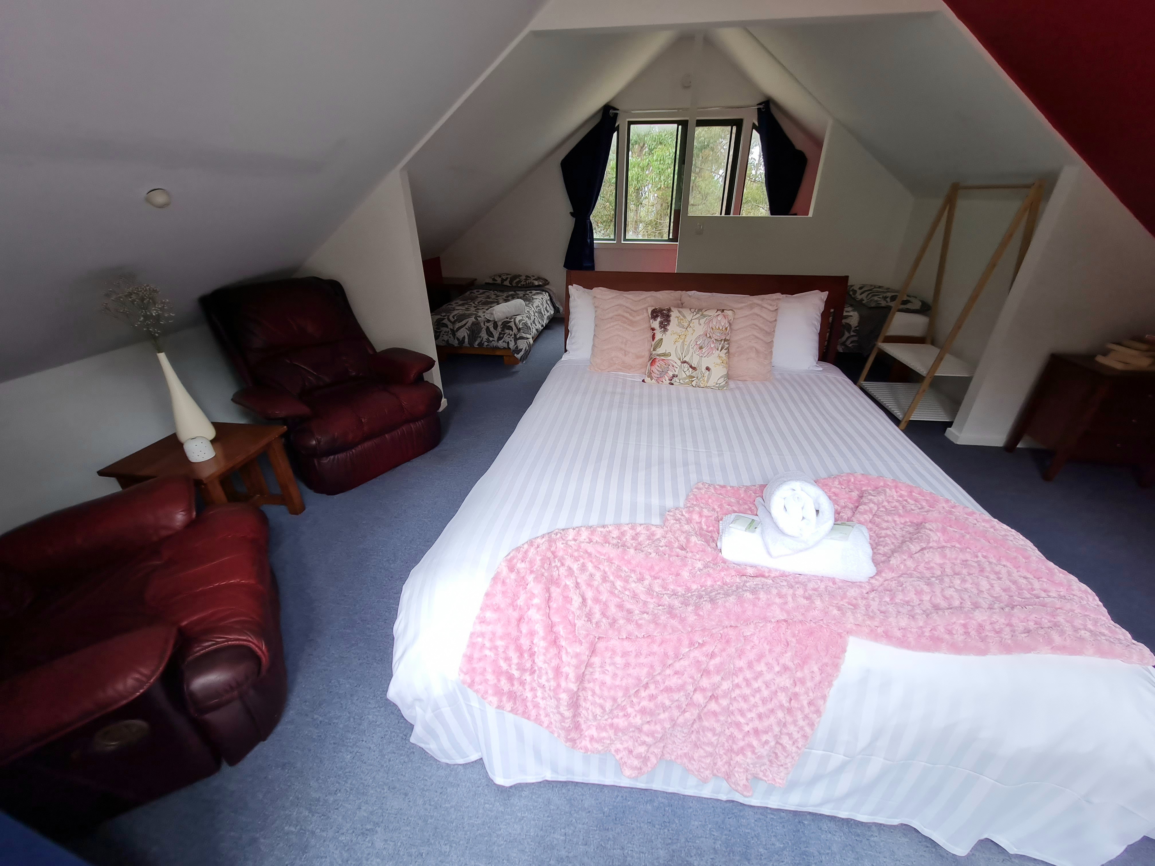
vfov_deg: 89.9
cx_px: 578
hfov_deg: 106.2
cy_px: 433
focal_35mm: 13
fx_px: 434
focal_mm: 1.74
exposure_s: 1/100
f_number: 2.2
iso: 80
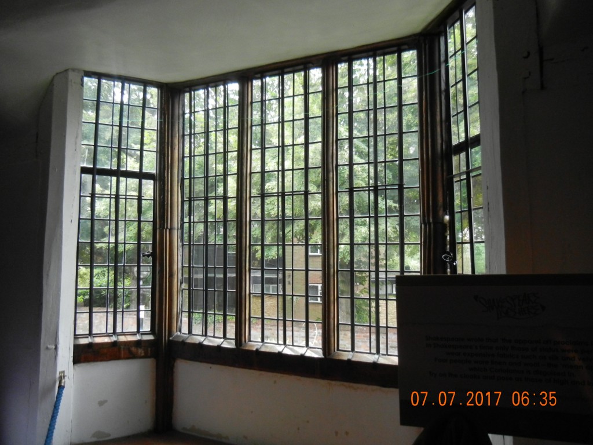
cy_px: 222
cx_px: 296
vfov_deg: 46.8
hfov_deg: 60.0
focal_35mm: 30
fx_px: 514
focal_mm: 5.4
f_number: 3.5
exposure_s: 1/217
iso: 640
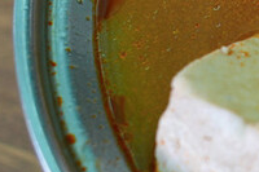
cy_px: 25
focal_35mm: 170
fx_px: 1222
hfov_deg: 11.3
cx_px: 460
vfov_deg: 8.0
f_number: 5.6
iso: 320
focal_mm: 40
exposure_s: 1/80
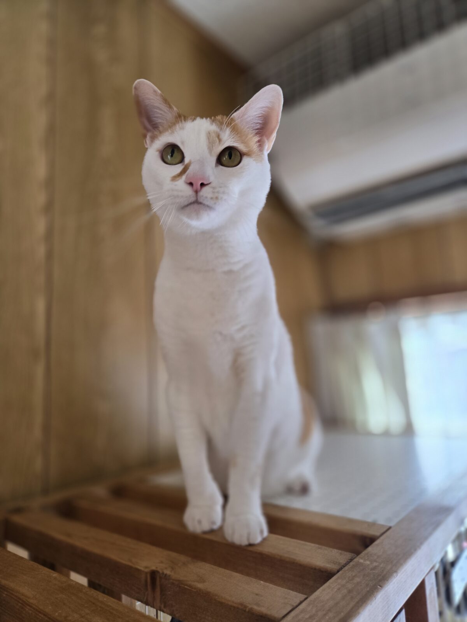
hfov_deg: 58.9
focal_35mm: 23
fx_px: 414
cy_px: 311
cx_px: 234
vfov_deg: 73.9
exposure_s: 1/100
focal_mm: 5.4
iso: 100
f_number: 1.8
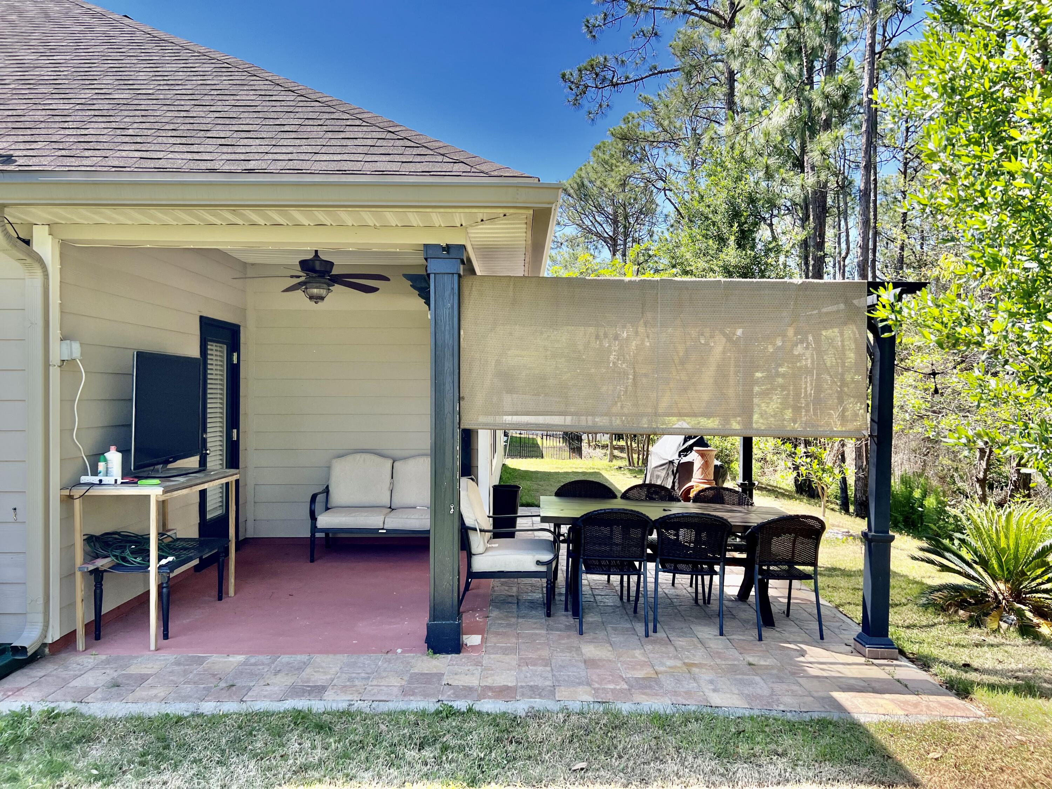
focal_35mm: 26
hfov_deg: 67.3
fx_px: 790
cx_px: 526
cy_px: 394
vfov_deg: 53.1
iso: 50
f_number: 1.5
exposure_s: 1/797
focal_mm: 5.7
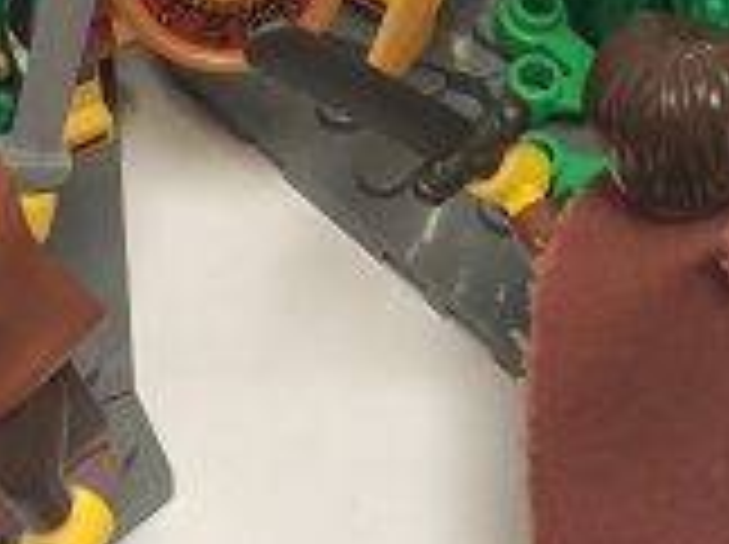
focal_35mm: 103
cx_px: 232
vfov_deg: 13.5
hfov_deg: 19.0
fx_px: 2166
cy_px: -259
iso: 50
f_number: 2.2
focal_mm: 4.12
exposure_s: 1/30
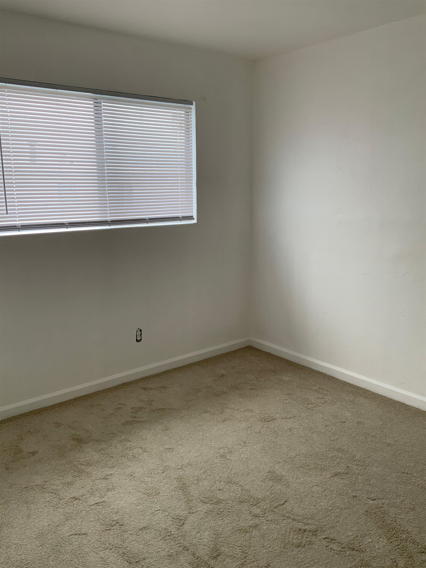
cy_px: 284
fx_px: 476
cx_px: 213
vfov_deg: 61.7
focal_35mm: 29
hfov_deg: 48.2
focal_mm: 3
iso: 40
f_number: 1.8
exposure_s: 1/60
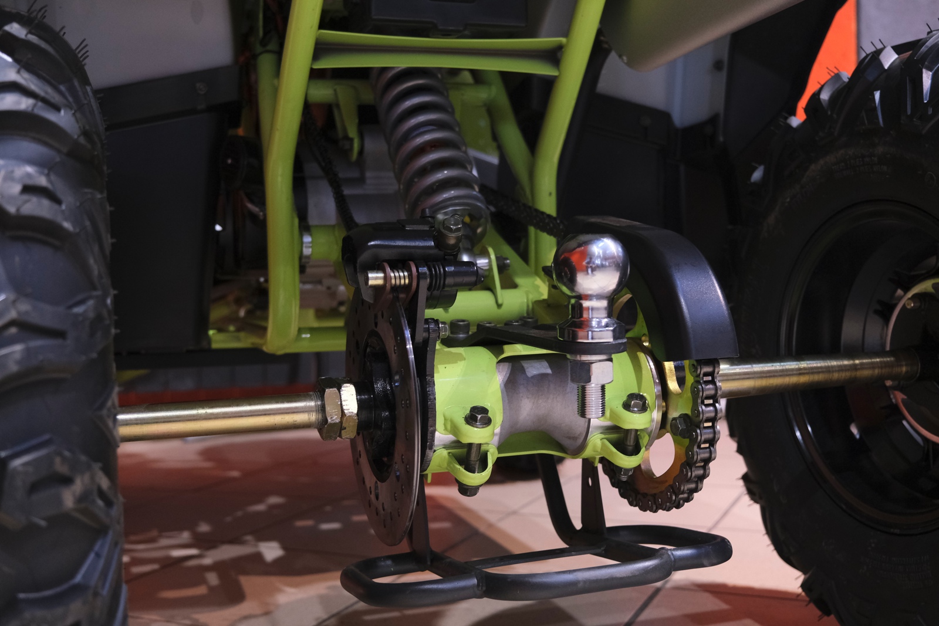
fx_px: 1017
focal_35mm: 39
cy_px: 313
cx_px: 470
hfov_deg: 49.5
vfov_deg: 34.2
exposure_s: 1/100
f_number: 4
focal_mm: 26
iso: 2000
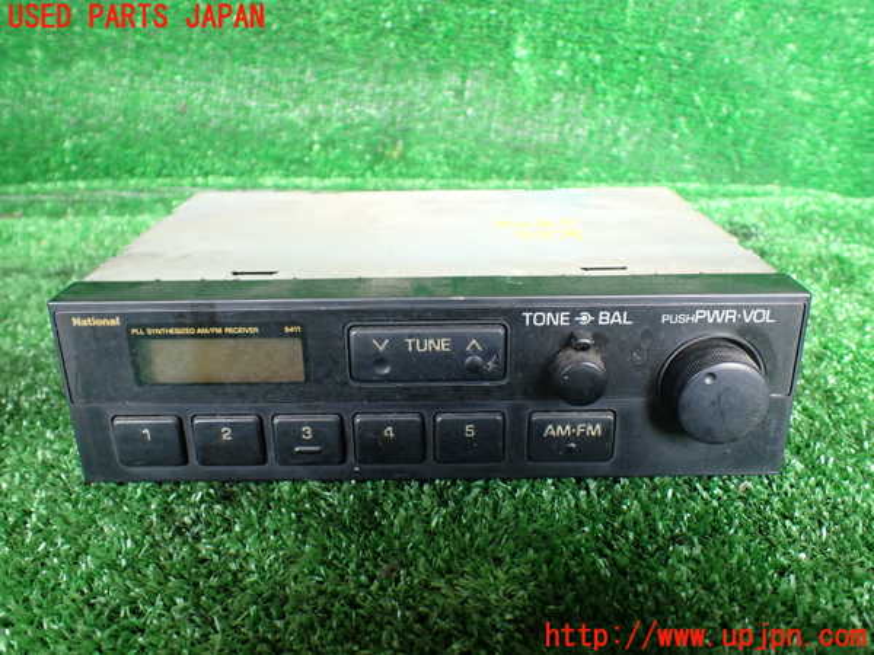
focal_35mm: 30
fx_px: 757
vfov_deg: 46.8
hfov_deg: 60.0
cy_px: 328
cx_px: 437
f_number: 2.3
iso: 400
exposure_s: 1/125
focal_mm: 5.4
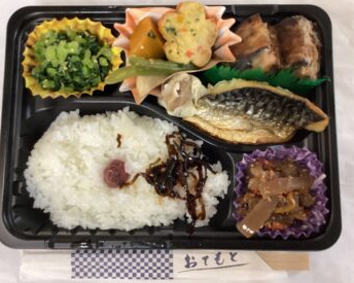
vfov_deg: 44.5
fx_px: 346
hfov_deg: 54.2
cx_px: 179
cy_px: 140
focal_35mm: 33
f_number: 2.4
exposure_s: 1/60
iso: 320
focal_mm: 3.3
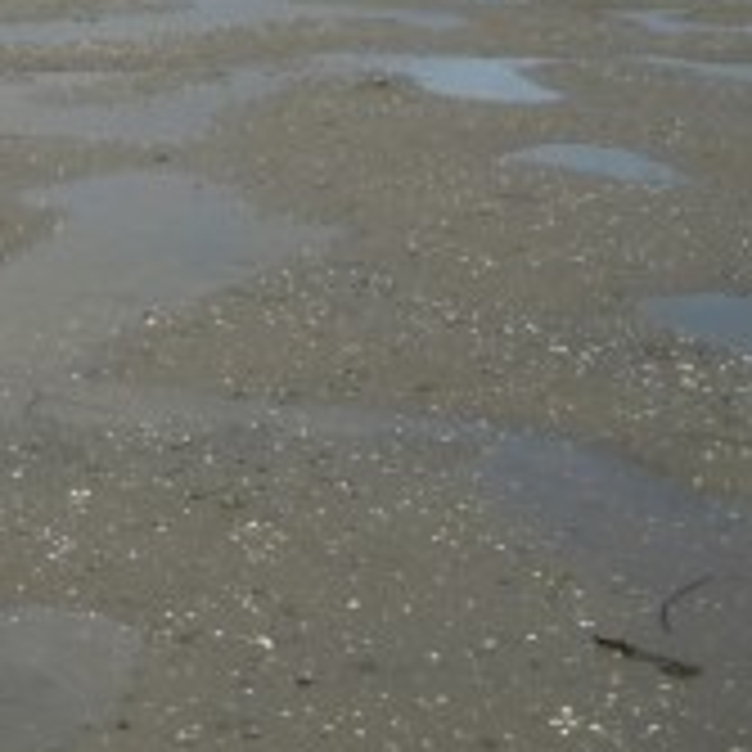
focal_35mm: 95
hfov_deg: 17.5
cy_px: -171
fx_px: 2335
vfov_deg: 17.4
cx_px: -144
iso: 100
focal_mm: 5
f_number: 5.4
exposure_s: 1/800
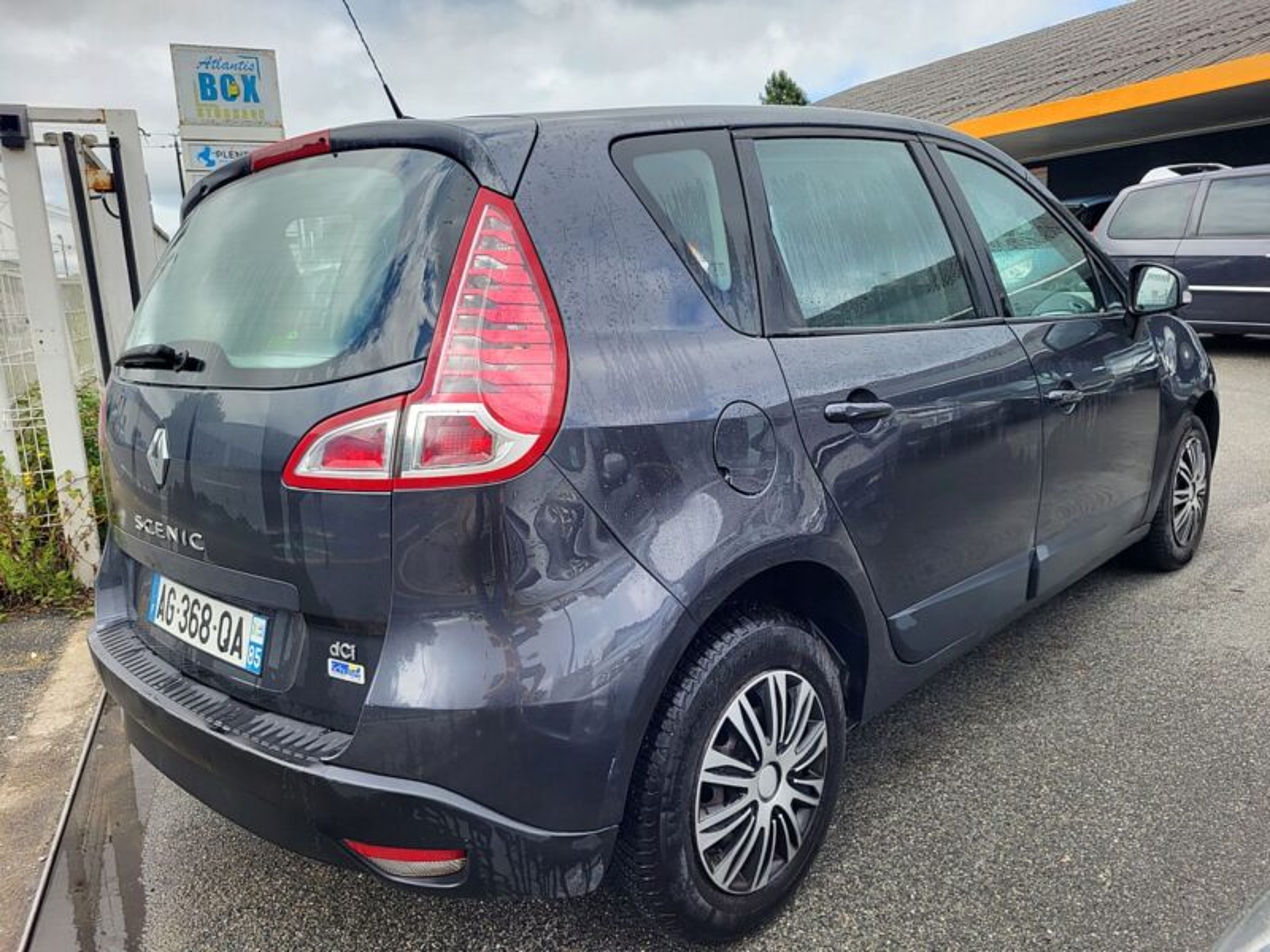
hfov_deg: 67.3
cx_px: 635
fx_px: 954
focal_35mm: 26
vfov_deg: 53.1
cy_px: 476
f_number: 1.8
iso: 40
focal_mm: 5.4
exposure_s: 1/1076
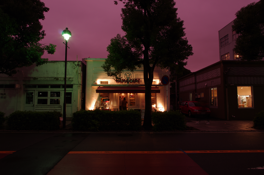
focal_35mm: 22
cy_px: 88
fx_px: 161
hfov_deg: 78.7
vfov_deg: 57.0
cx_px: 132
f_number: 11
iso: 160
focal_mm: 15
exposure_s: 1/1.67
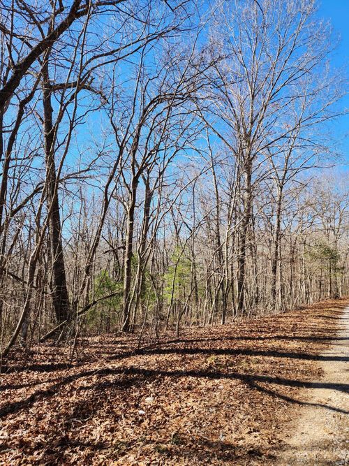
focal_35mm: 23
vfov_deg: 73.9
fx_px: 309
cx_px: 174
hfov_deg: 58.9
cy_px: 233
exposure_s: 1/563
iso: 20
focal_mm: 5.4
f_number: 1.8
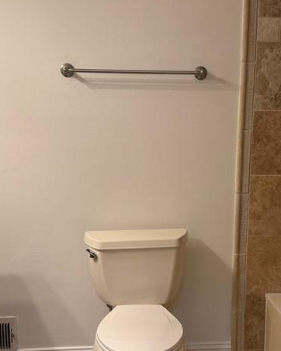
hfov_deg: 28.5
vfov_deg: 35.1
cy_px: 226
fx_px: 551
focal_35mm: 53
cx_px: 182
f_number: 1.78
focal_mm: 6.76
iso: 160
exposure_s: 1/120
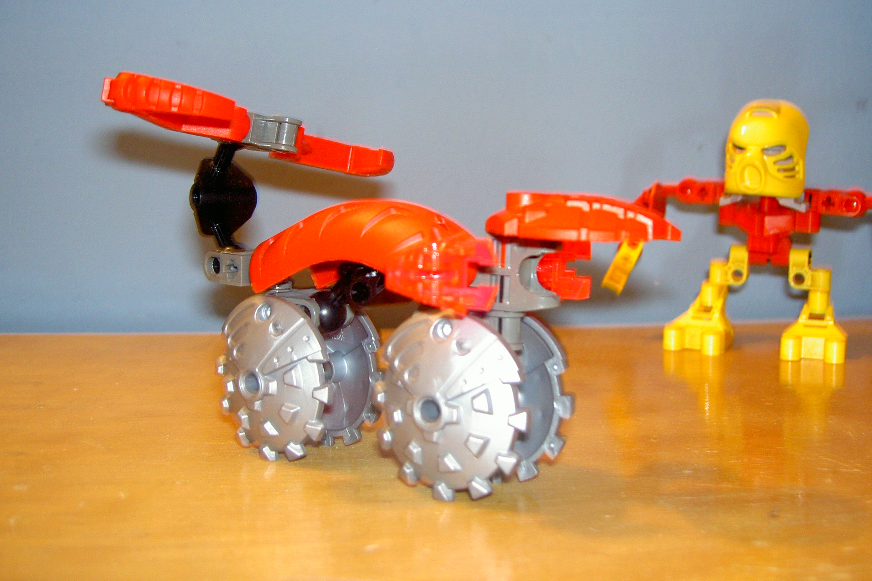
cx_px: 443
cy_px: 255
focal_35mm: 42
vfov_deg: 31.9
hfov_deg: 46.4
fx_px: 1017
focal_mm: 8
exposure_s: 1/8
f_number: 2.8
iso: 200
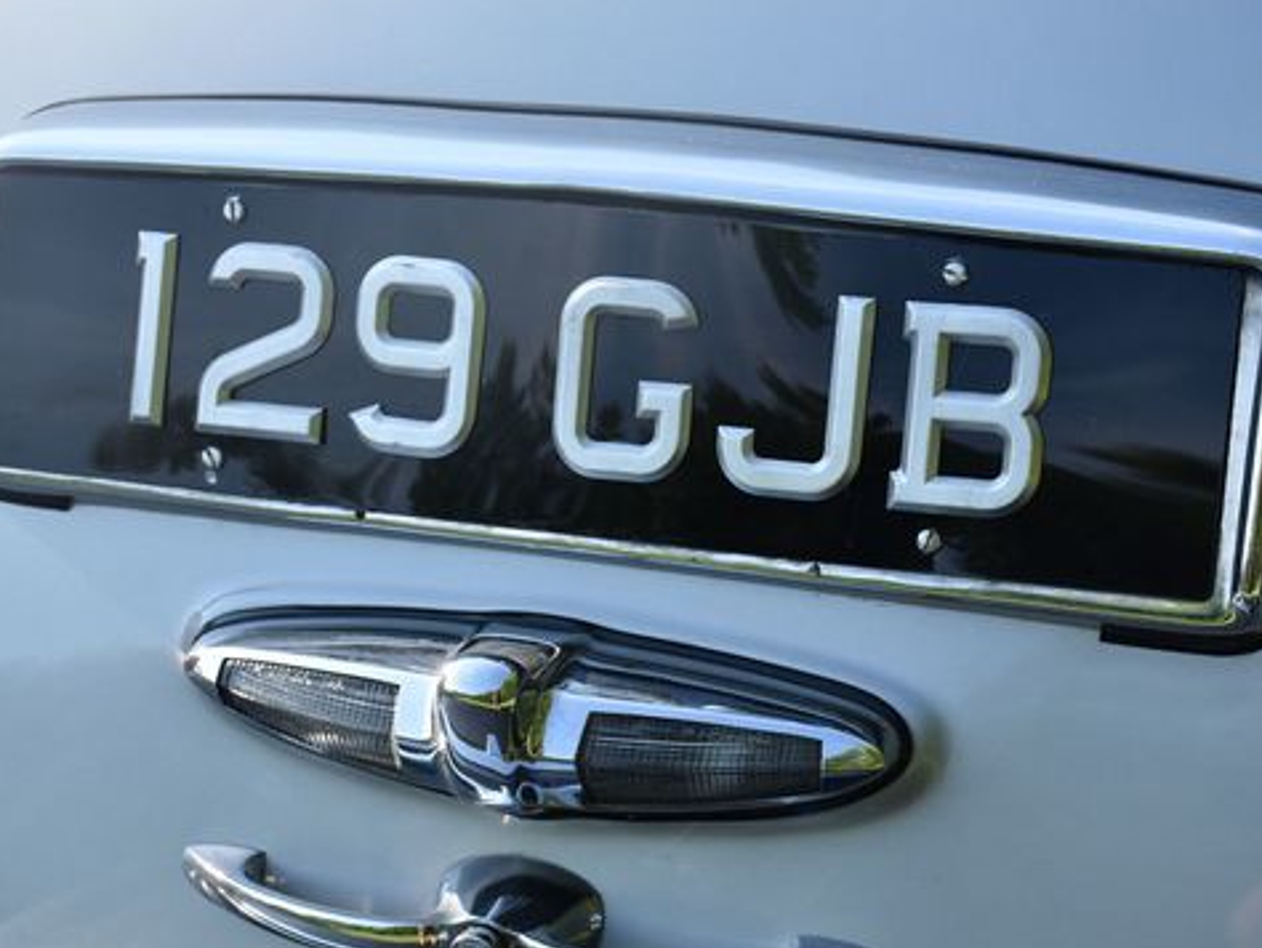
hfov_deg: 22.3
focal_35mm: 88
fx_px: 3197
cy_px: 543
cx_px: 586
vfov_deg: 16.9
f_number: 8
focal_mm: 45
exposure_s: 1/500
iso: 320
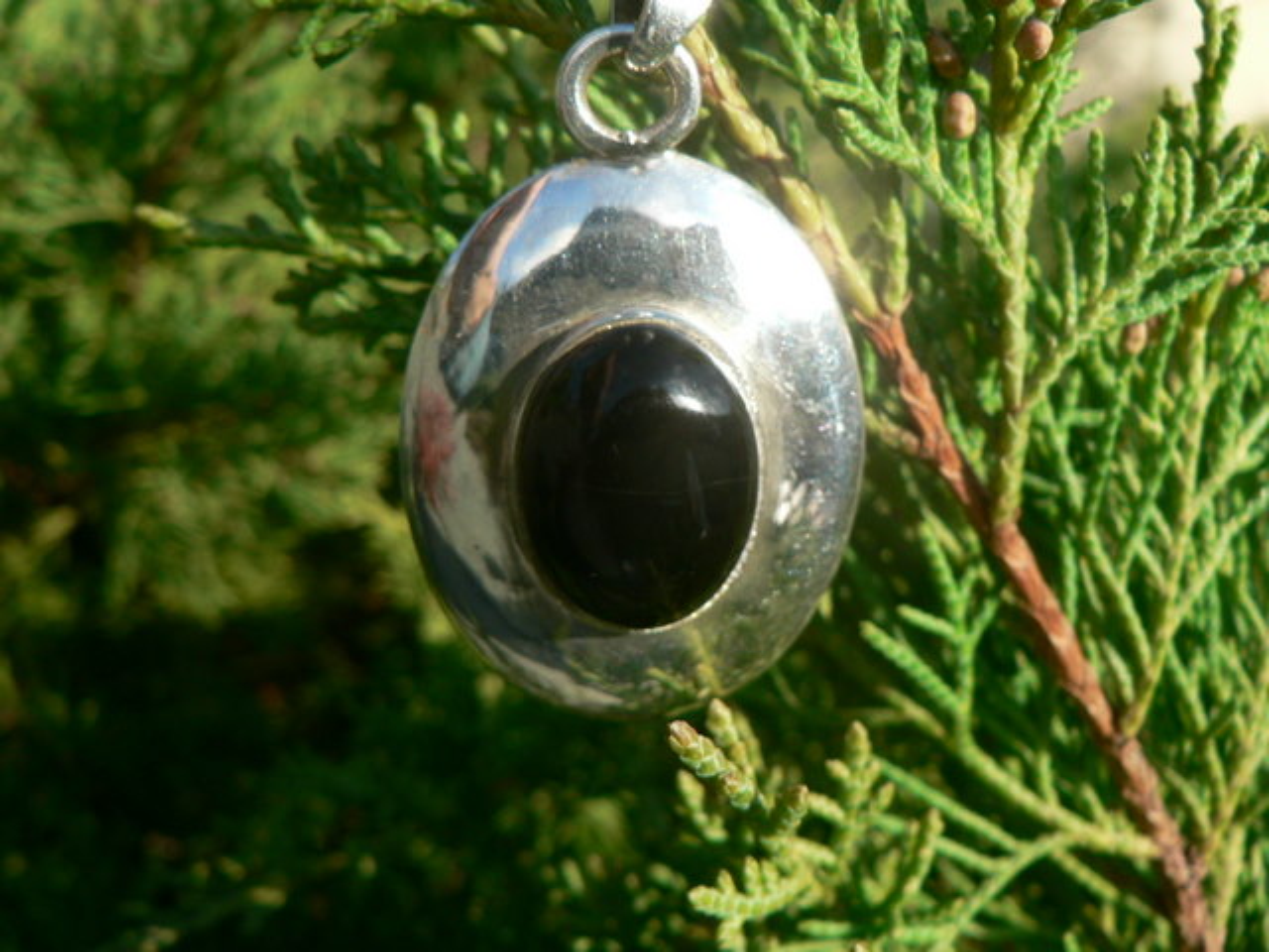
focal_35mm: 36
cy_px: 476
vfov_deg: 39.7
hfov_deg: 51.4
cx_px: 634
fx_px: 1320
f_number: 4
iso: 80
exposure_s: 1/320
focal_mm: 6
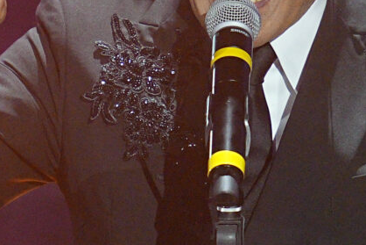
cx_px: 223
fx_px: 11685
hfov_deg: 1.8
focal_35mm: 1149
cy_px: 41
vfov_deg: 1.2
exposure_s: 1/640
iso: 4000
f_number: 3.2
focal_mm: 400
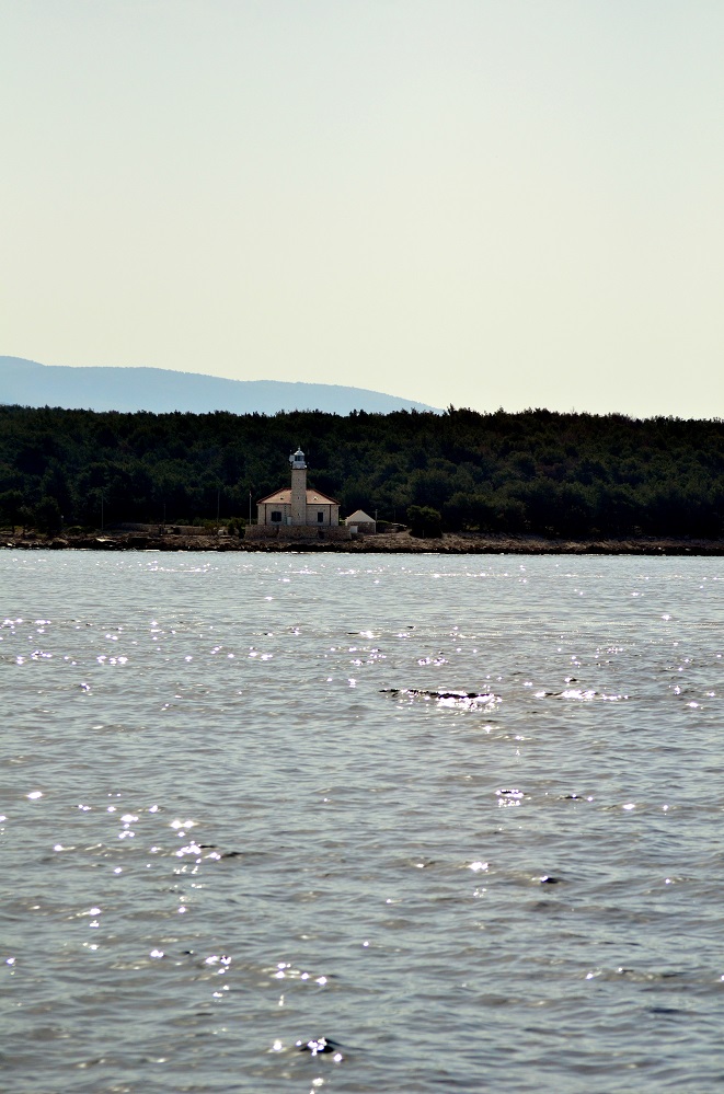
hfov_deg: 10.1
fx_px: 4094
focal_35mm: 135
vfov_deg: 15.2
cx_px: 362
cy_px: 547
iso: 500
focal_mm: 90
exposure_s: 1/8000
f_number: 4.5
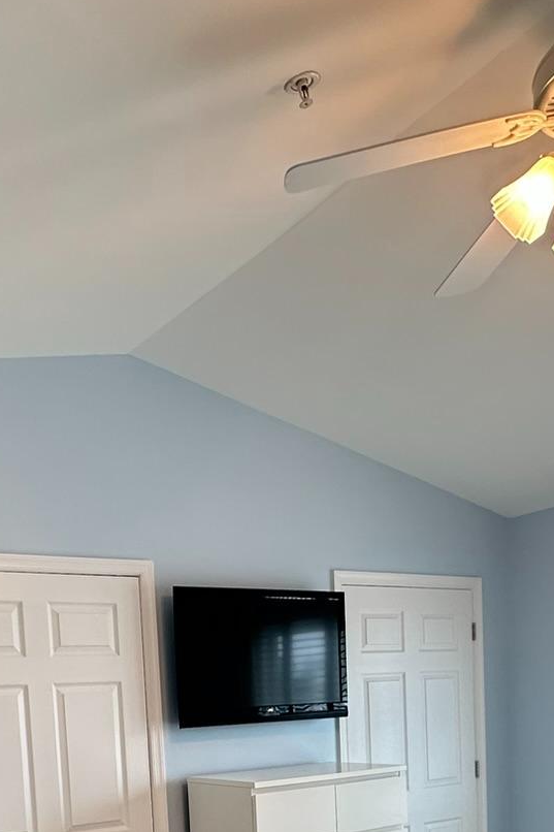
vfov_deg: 45.9
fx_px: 854
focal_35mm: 37
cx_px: 201
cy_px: 779
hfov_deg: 35.7
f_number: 2.2
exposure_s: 1/120
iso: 200
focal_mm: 2.22
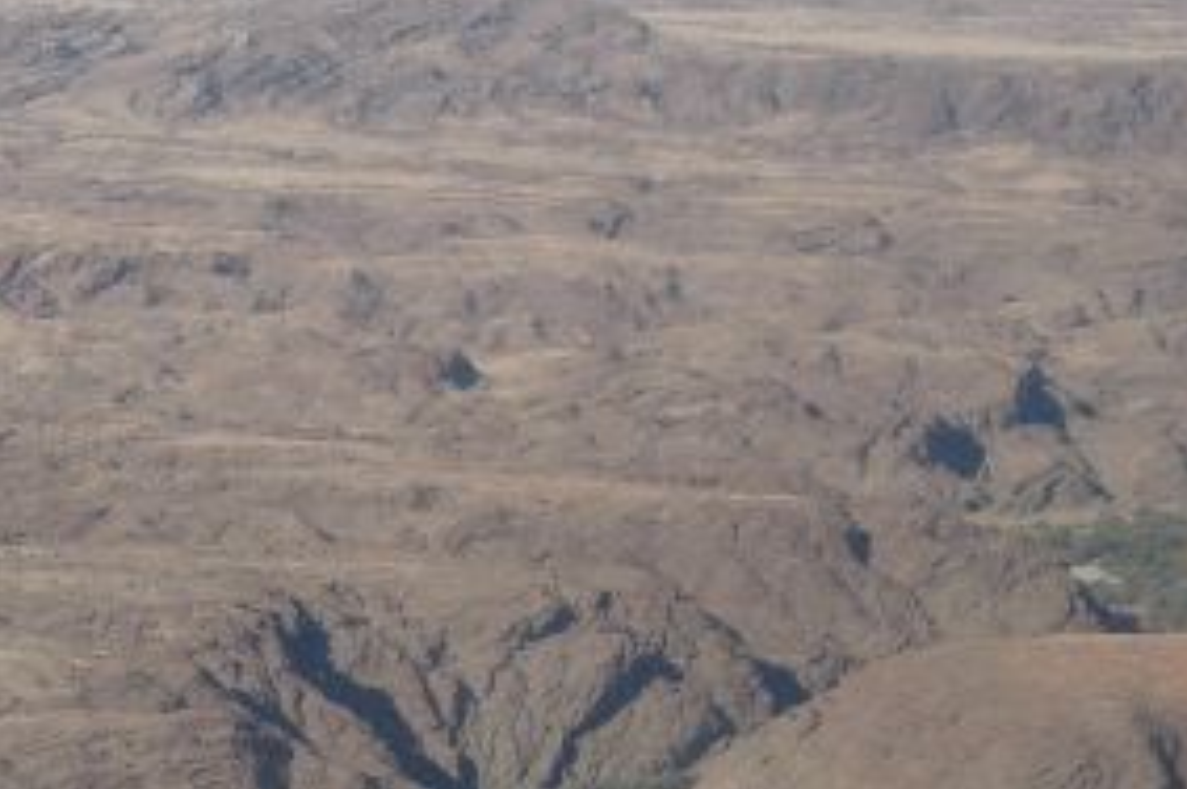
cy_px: 1179
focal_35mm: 212
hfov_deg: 9.7
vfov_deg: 6.4
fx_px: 6982
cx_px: 193
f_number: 3.7
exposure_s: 1/790
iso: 64
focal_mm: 14.9
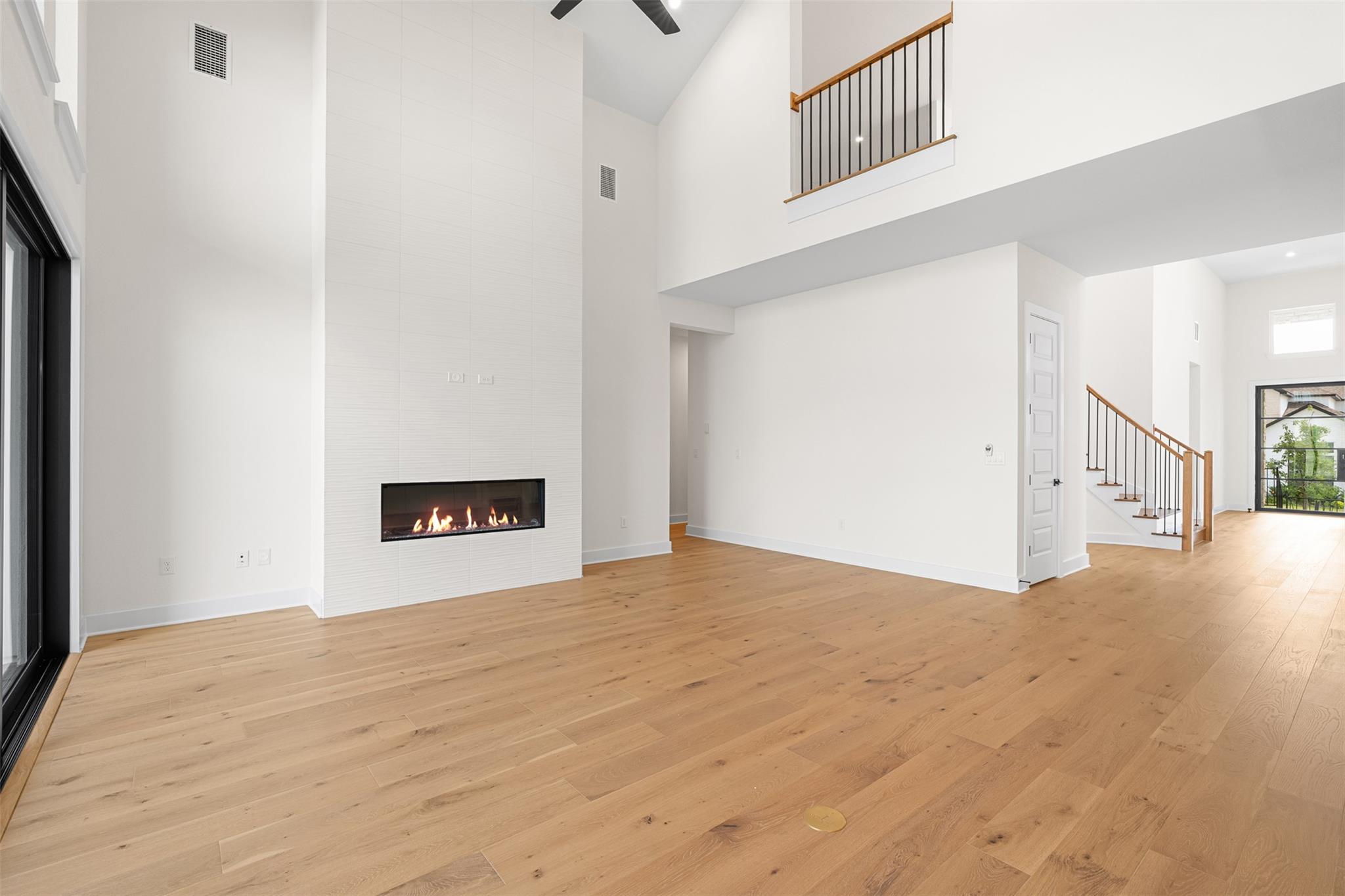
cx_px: 672
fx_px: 598
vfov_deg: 73.7
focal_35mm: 16
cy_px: 448
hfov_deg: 96.7
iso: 400
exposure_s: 1/4
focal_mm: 16
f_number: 9
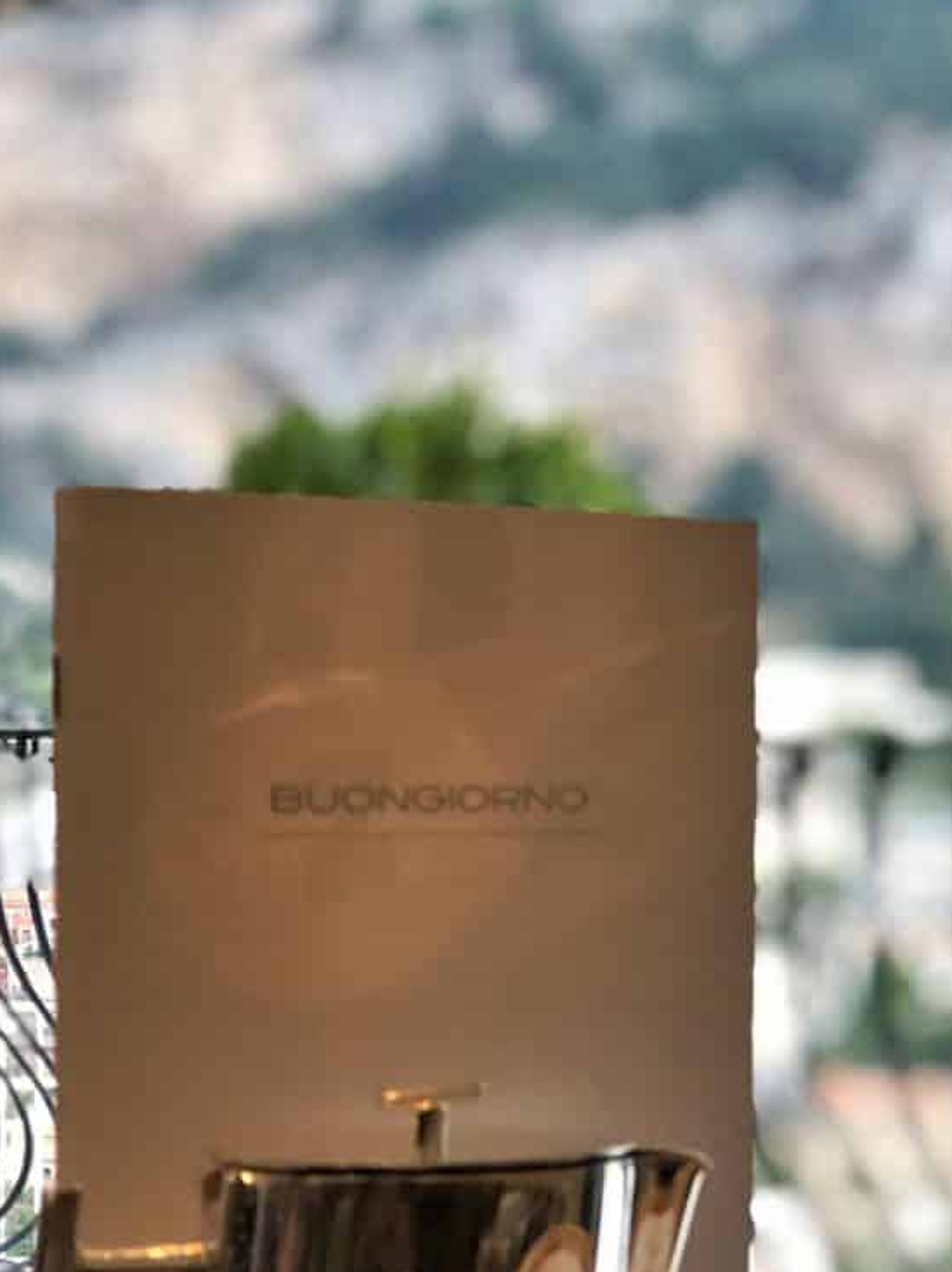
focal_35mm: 83
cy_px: 912
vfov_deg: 23.4
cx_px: 687
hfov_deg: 17.7
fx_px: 3046
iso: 125
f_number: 2.8
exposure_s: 1/50
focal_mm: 6.6
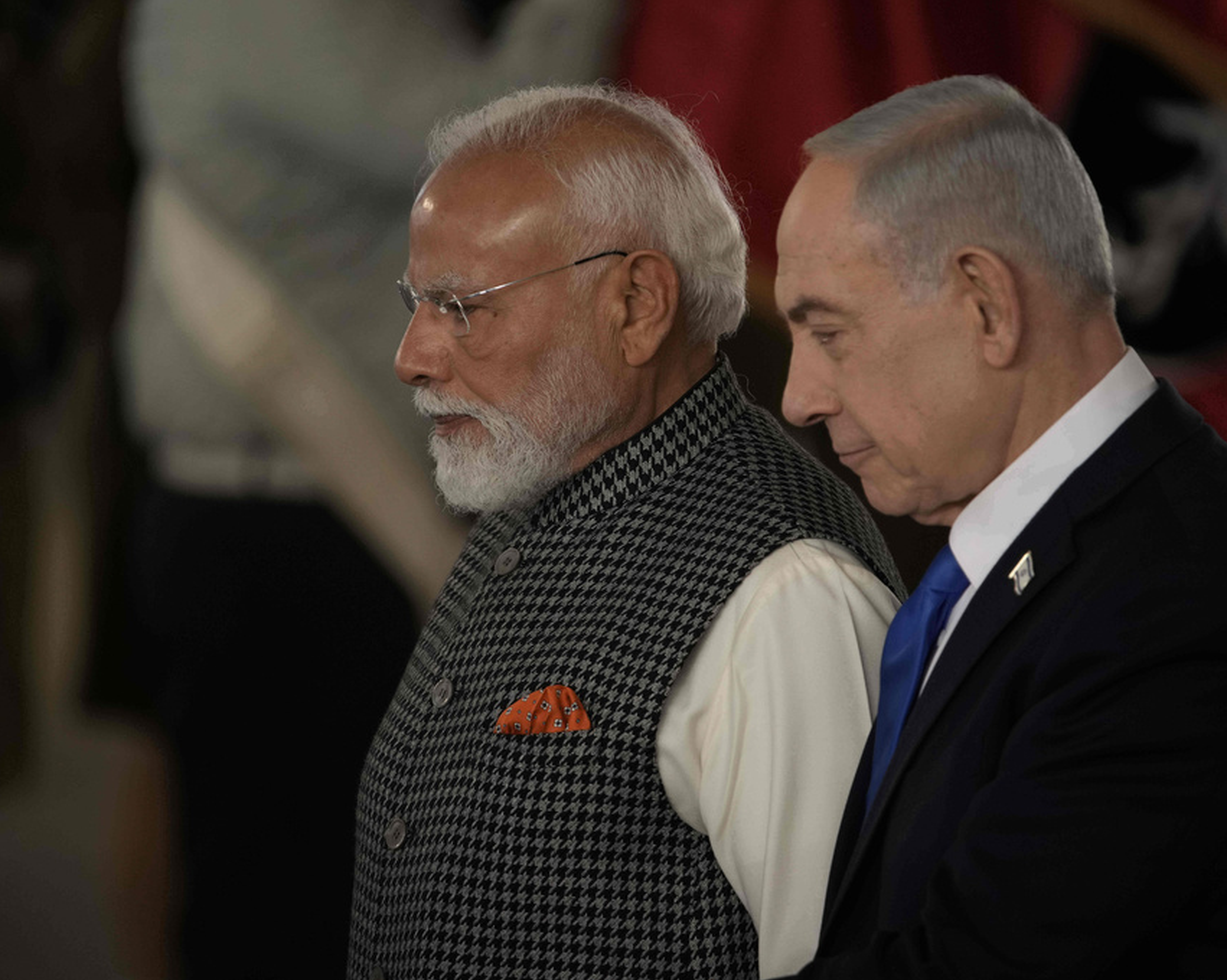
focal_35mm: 678
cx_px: 689
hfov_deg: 2.9
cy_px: 491
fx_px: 24610
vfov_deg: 2.3
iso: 1600
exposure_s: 1/2000
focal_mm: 600
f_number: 6.3
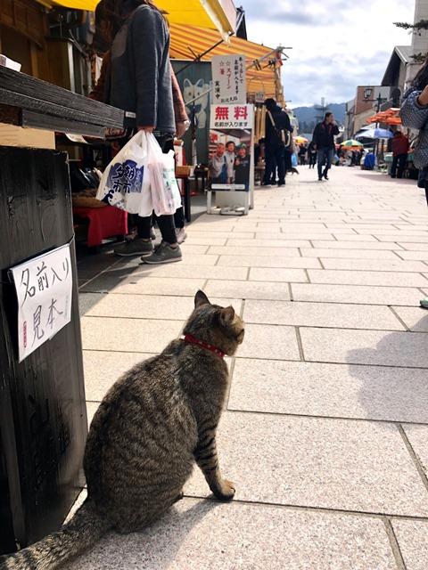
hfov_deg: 49.7
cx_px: 214
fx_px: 462
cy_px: 285
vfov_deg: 63.4
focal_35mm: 28
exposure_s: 1/1656
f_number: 1.8
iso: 20
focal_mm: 4
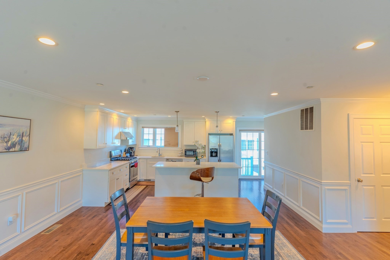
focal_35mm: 17
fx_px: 184
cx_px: 195
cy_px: 130
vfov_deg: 70.4
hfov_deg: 93.3
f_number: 8
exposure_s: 1/15
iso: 1600
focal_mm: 17
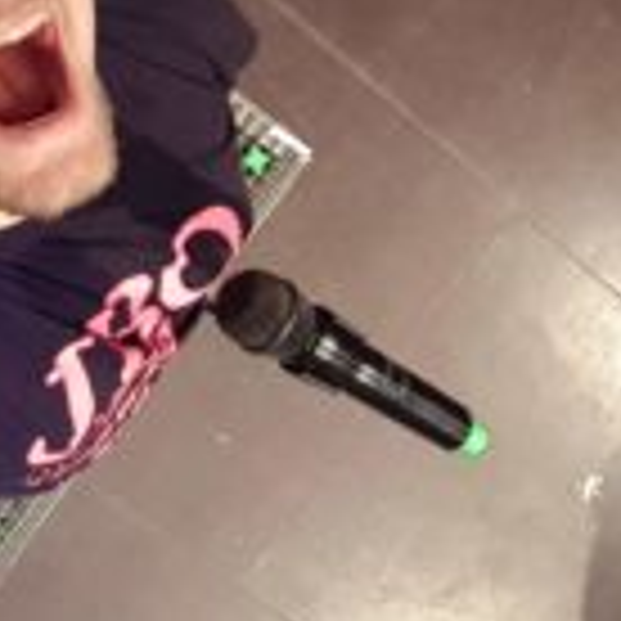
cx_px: 493
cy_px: 115
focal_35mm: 56
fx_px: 1137
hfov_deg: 29.9
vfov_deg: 29.8
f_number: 1.7
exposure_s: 1/33
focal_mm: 2.1
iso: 100
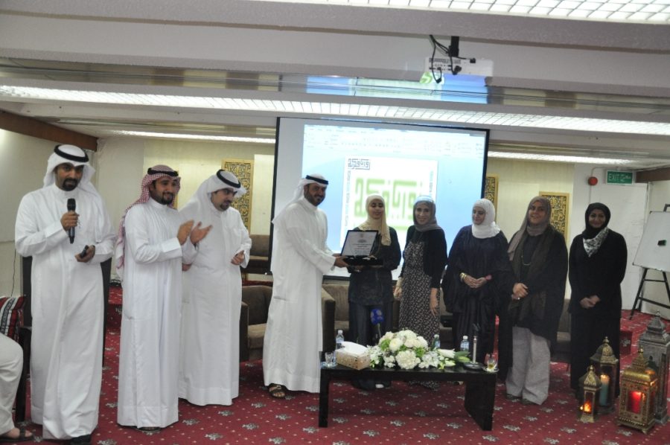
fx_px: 502
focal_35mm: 27
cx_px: 335
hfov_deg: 67.4
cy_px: 222
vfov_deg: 47.8
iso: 800
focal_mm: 18
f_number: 4
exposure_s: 1/60
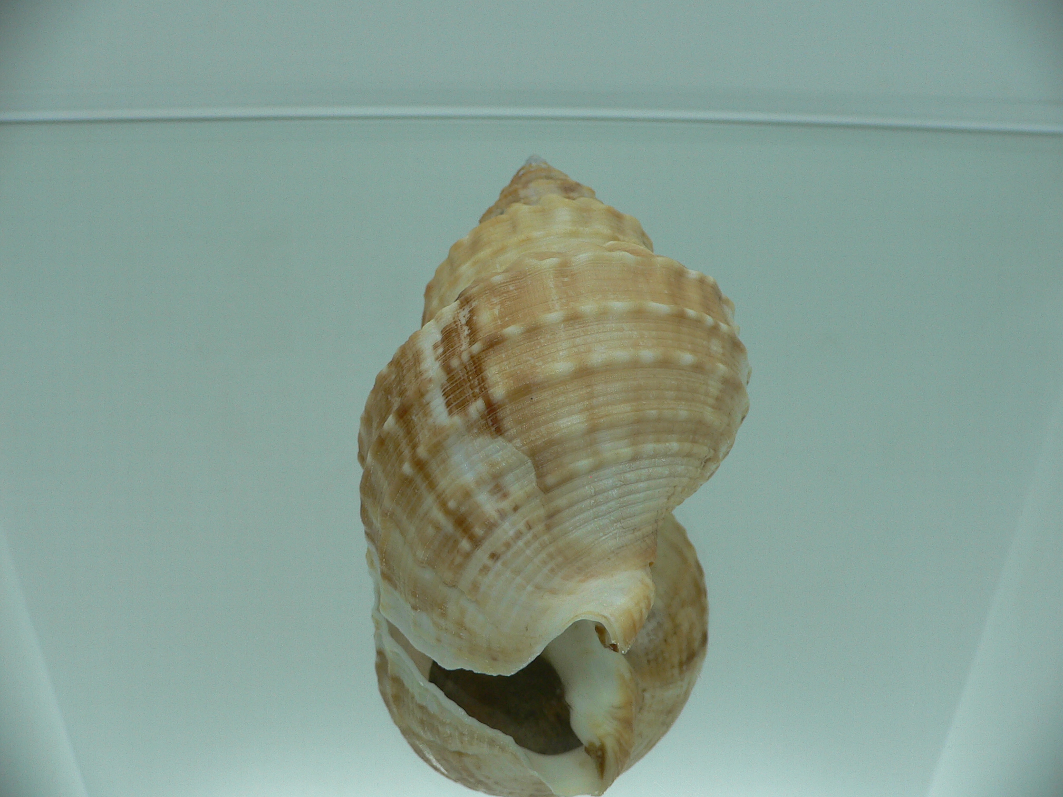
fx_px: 1075
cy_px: 398
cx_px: 532
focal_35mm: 35
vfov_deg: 40.7
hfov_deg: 52.6
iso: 80
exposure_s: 1/60
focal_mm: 4.6
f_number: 2.8
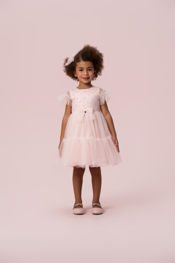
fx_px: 627
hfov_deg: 15.9
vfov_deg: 23.6
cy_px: 132
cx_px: 88
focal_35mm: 86
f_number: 7.1
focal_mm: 86
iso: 100
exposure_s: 1/125
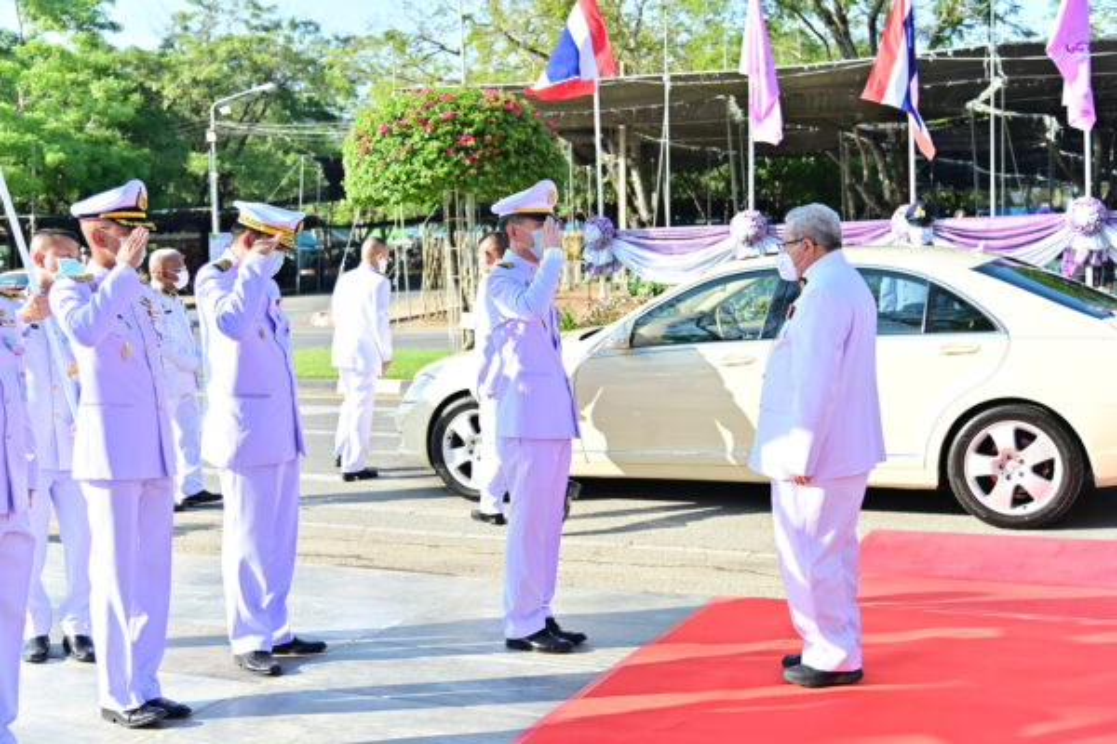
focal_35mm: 46
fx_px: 1427
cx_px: 558
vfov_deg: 29.2
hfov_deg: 42.7
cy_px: 372
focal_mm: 46
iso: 100
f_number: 4
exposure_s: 1/320
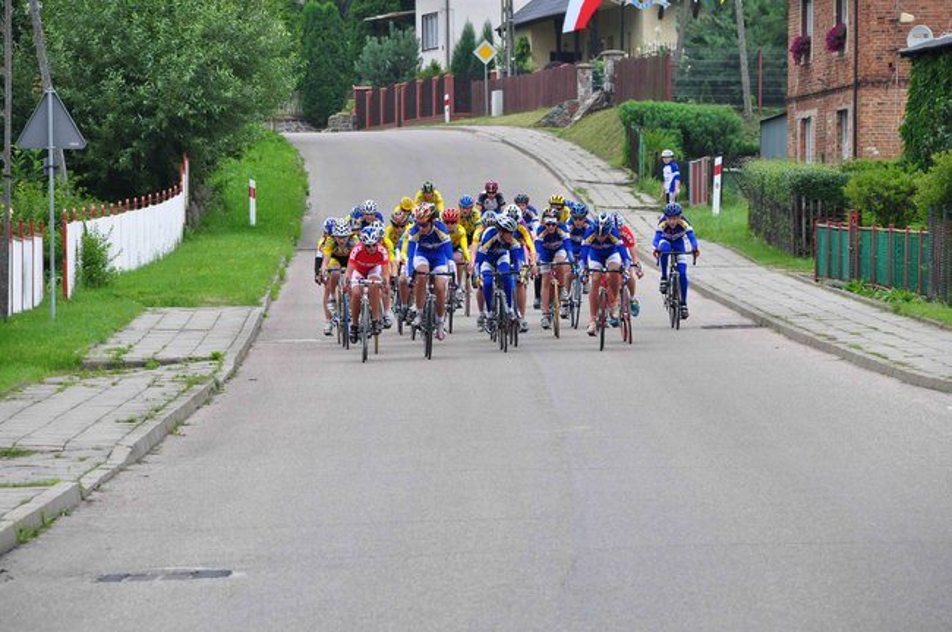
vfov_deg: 5.1
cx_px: 476
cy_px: 316
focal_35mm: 270
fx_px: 7133
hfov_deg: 7.6
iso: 200
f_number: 10
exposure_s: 1/200
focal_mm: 180
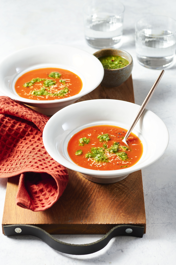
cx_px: 88
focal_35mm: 85
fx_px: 624
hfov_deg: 16.1
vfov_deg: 23.9
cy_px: 132
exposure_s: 1/125
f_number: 7.1
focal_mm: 85
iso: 100
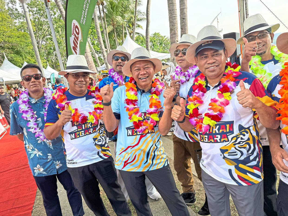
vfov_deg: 56.8
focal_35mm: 24
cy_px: 108
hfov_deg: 71.6
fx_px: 200
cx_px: 144
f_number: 1.78
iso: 80
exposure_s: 1/582
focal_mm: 6.76
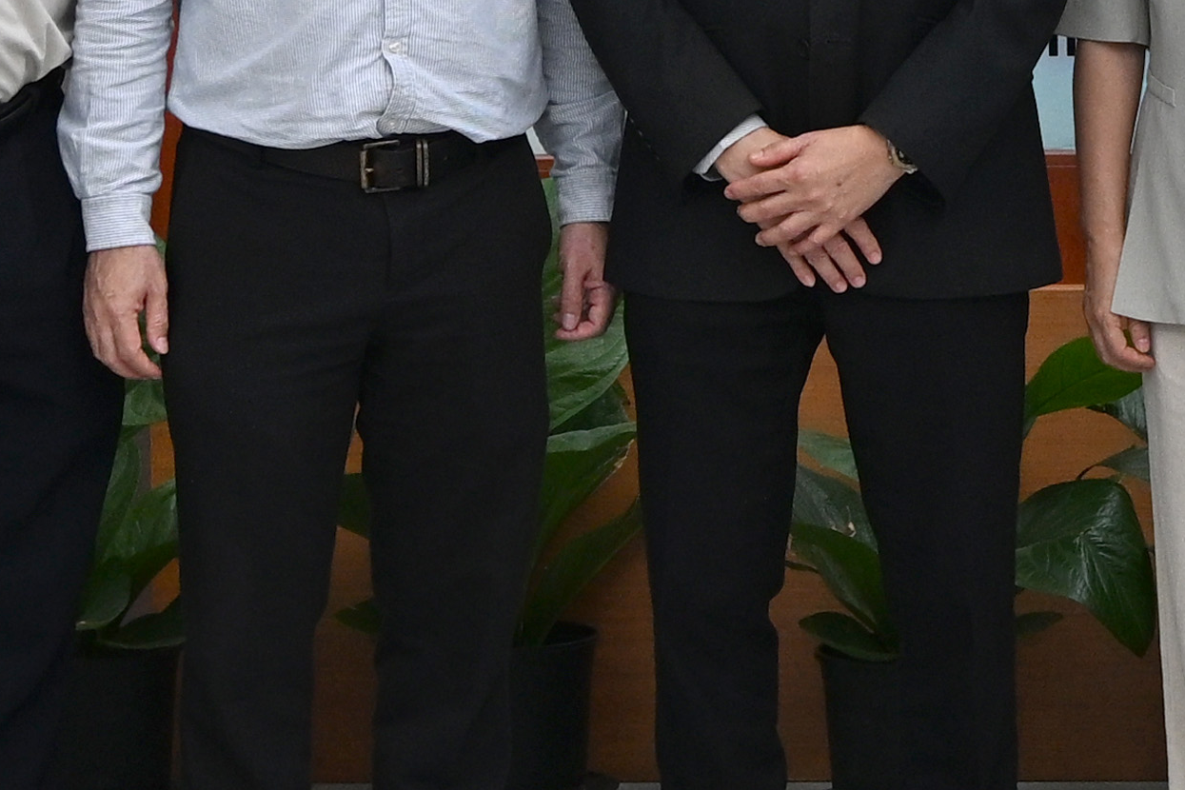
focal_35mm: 161
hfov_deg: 12.7
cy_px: -161
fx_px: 5299
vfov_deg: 8.4
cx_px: 1044
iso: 400
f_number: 4
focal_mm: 24
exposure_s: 1/60
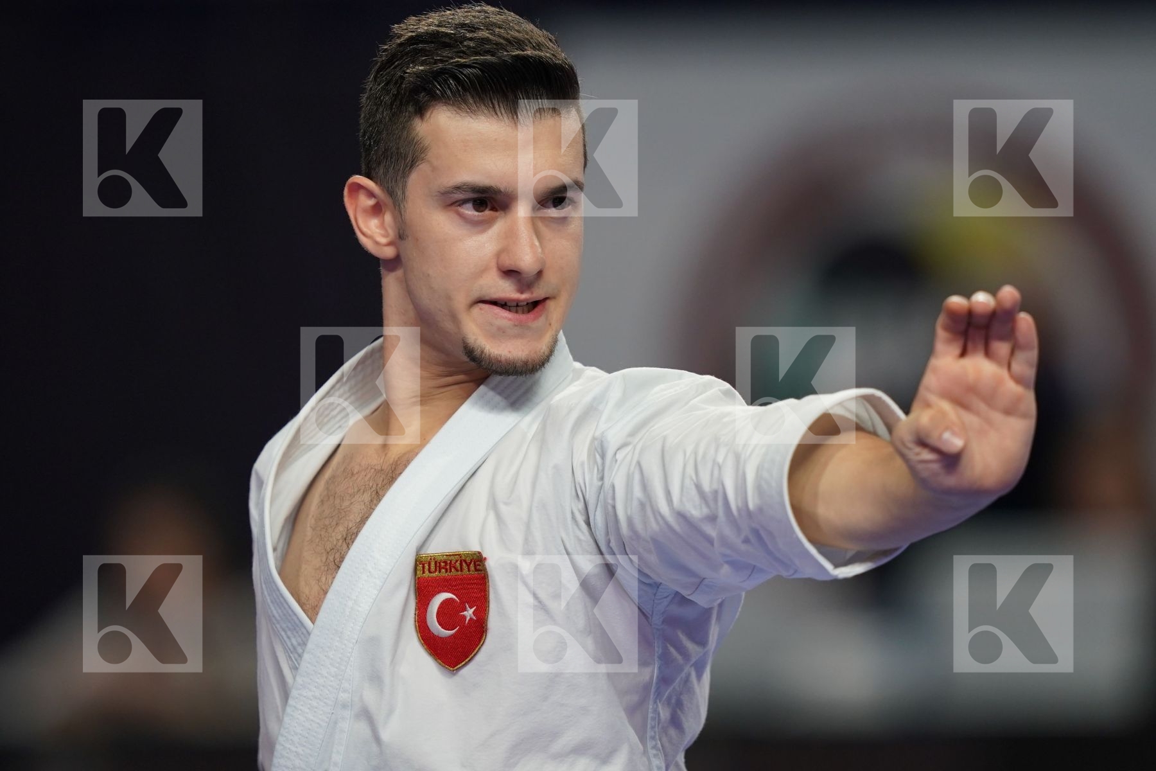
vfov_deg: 2.3
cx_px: 578
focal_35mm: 600
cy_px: 386
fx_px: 19265
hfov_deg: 3.4
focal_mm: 400
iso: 800
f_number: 2.8
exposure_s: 1/500
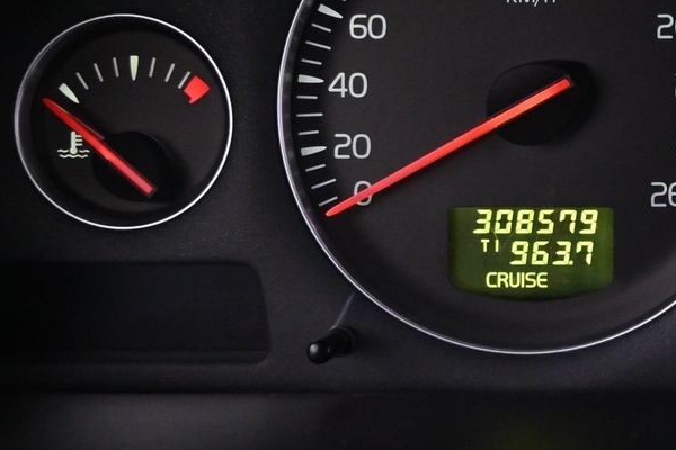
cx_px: 790
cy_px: 83
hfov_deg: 22.7
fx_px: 1559
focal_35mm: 83
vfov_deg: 16.3
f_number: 3.8
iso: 4500
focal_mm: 20.5
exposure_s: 1/30
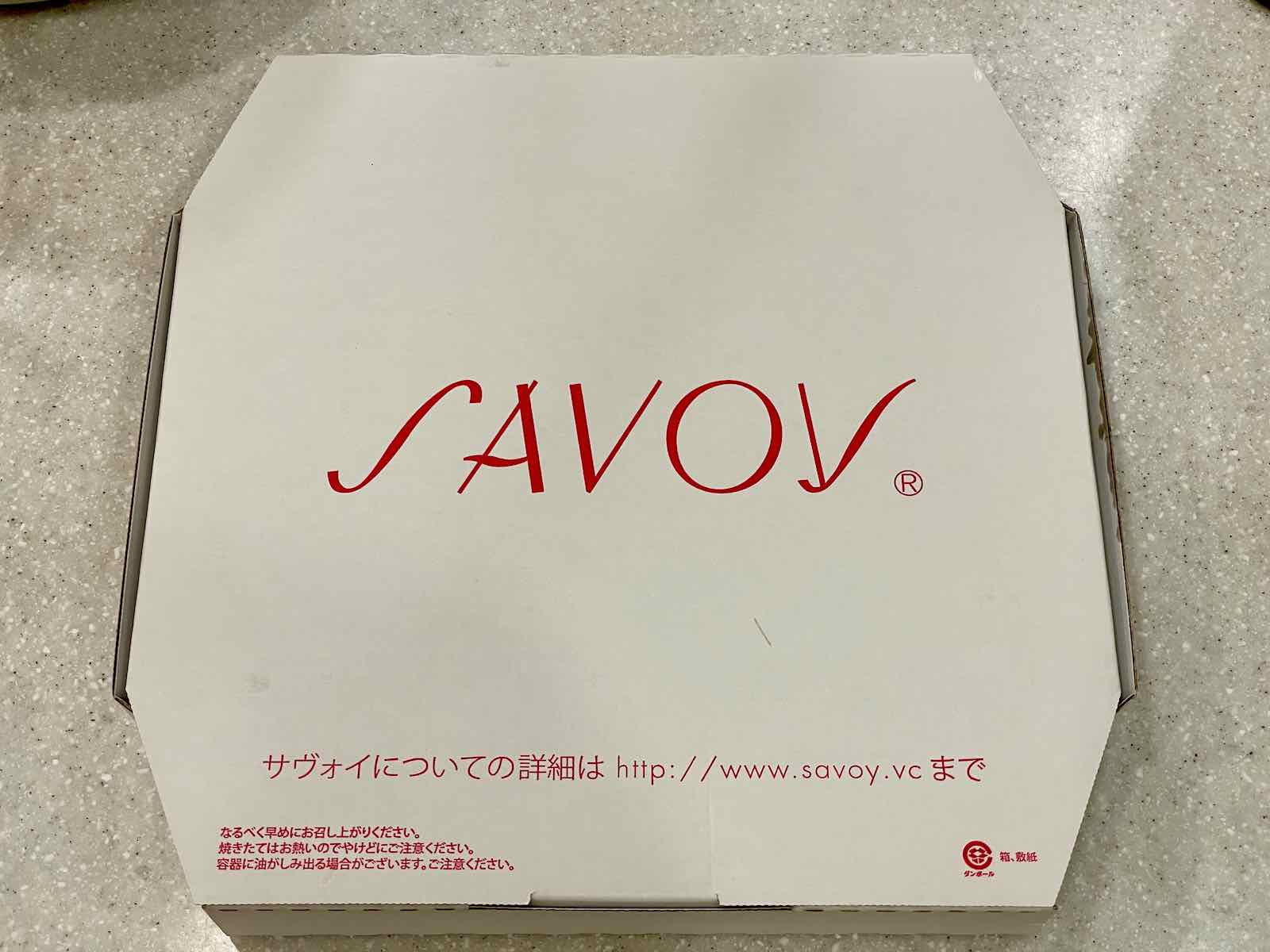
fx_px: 1908
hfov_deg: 36.8
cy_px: 476
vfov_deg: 28.0
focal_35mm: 52
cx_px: 635
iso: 160
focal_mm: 6
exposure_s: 1/100
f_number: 2
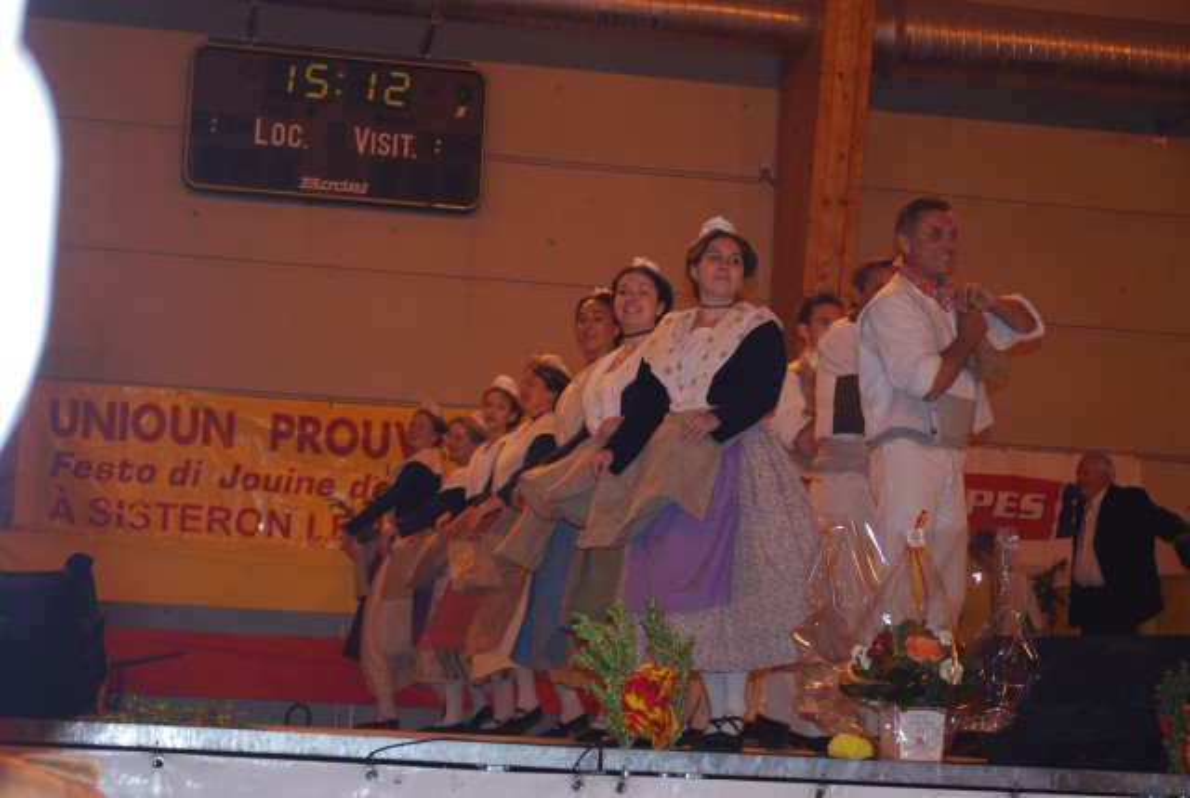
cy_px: 399
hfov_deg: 28.0
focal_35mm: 72
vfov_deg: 19.0
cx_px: 595
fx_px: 2384
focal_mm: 48
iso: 360
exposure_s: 1/60
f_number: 5.6
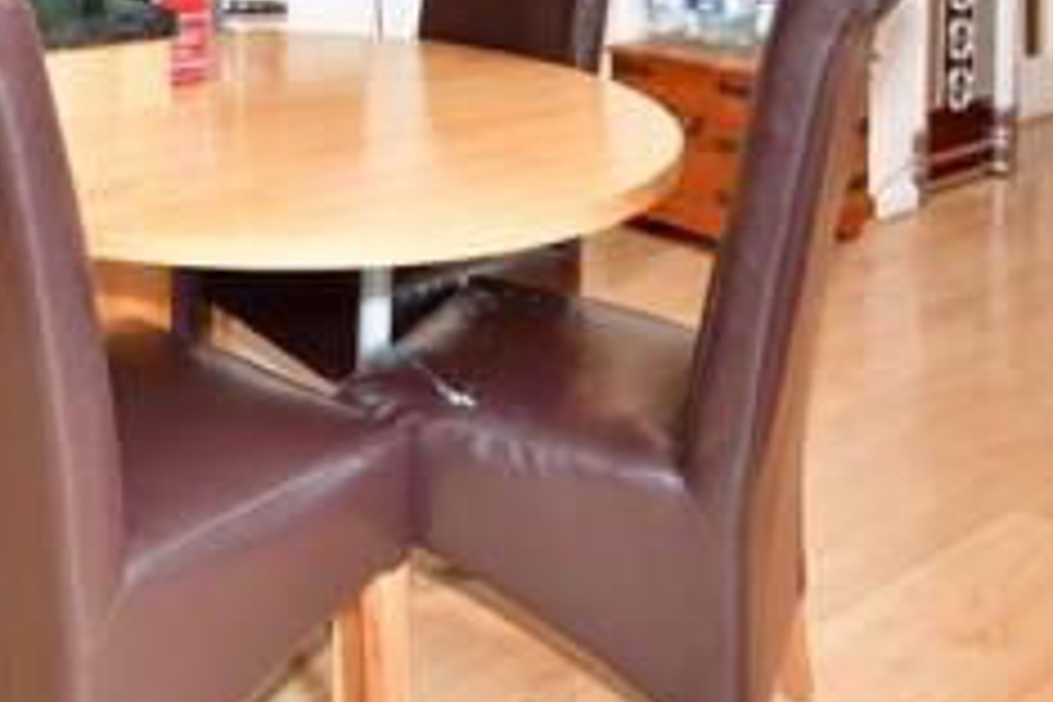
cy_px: -196
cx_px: 180
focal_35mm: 42
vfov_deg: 27.1
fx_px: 1228
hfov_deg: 43.7
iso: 500
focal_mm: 10
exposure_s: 1
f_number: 7.1
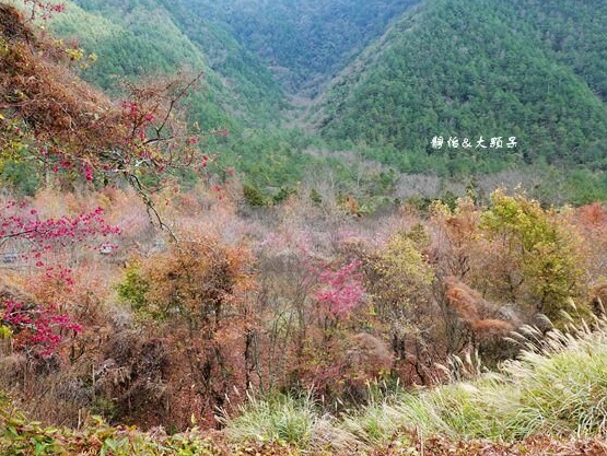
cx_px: 267
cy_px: 233
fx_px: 474
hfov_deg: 65.1
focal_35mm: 27
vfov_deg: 51.4
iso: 125
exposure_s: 1/200
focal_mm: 9
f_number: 3.5
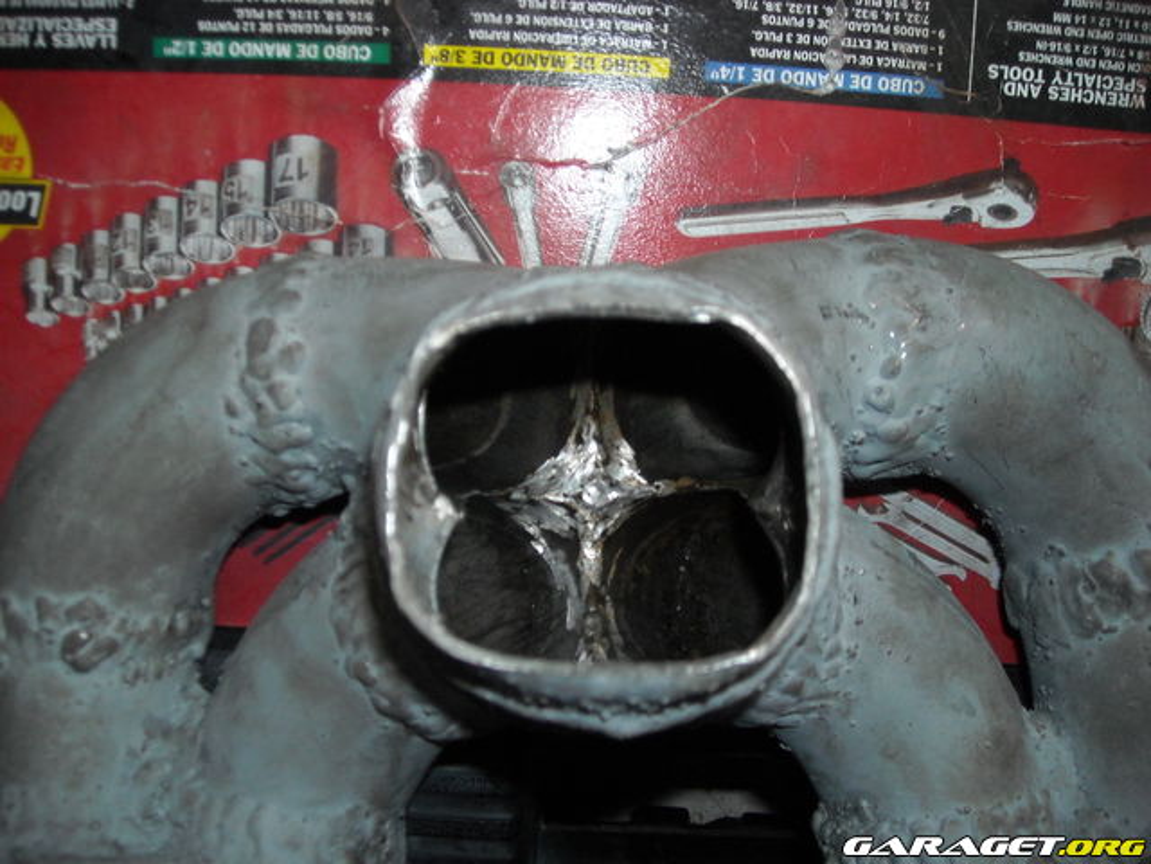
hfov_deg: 52.6
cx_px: 576
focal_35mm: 35
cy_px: 432
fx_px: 1164
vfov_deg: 40.7
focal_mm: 5.7
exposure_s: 1/42
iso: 200
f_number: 5.6
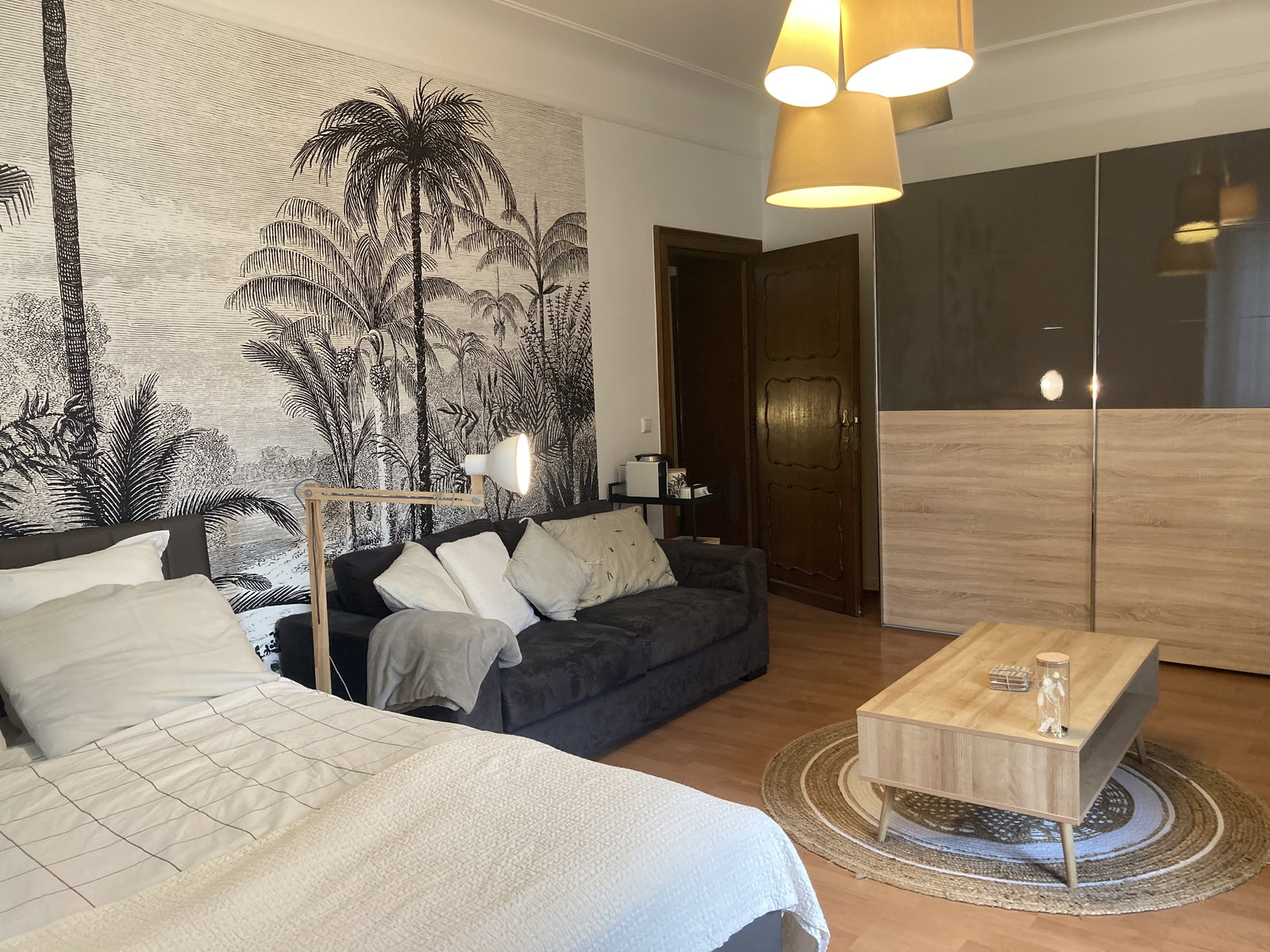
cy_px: 476
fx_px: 1027
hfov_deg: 63.4
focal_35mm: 28
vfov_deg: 49.7
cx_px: 635
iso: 100
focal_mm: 3.99
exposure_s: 1/50
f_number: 1.8
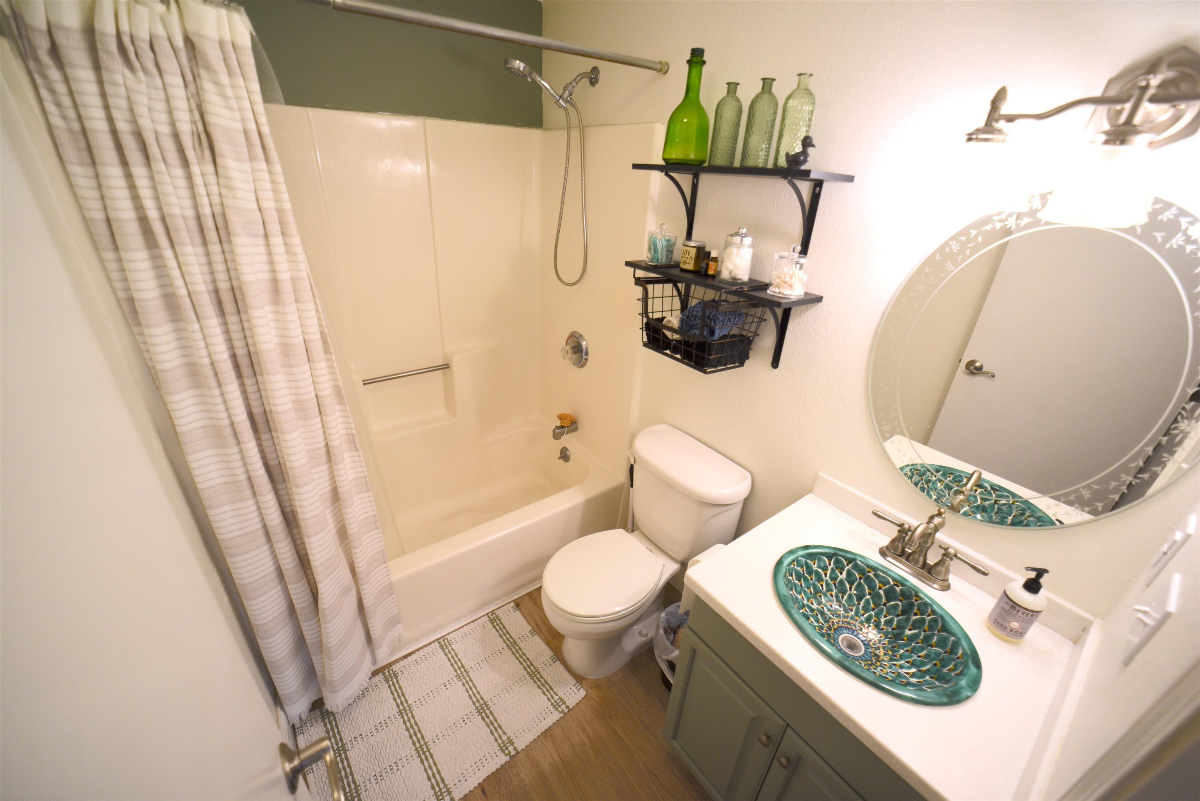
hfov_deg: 104.2
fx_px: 467
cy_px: 400
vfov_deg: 81.2
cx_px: 600
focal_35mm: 14
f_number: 2.8
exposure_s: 1/160
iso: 450
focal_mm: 14
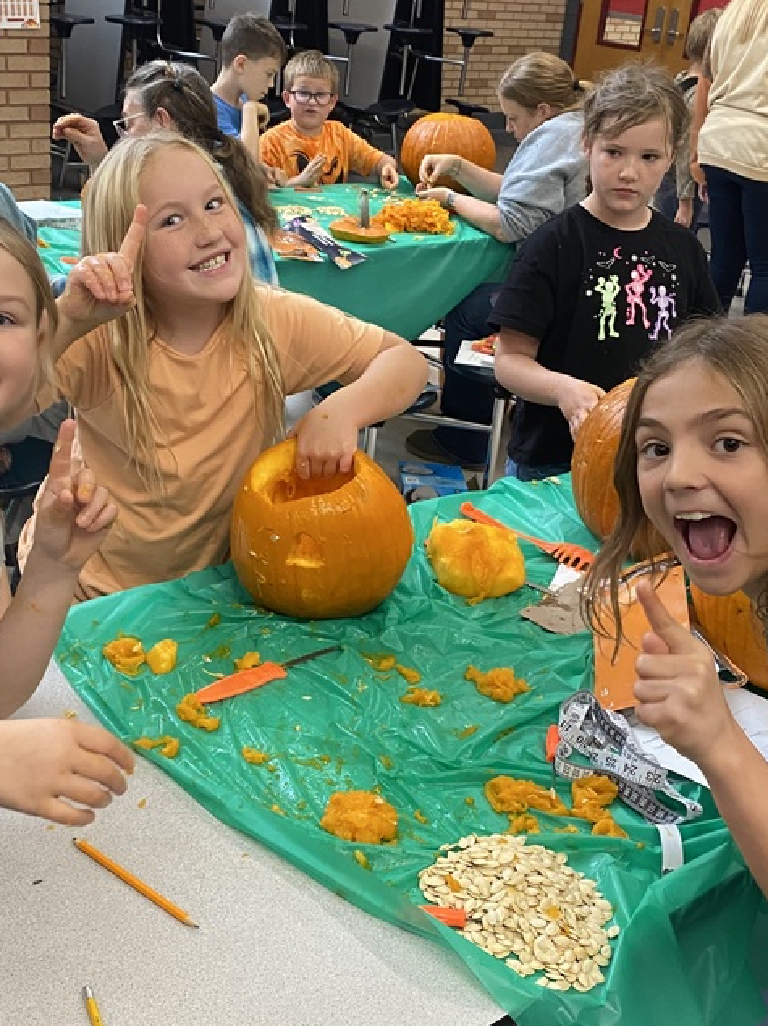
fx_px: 1243
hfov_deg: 34.3
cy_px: 481
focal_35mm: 42
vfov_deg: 44.8
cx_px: 320
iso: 320
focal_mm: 4.25
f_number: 1.8
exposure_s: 1/60
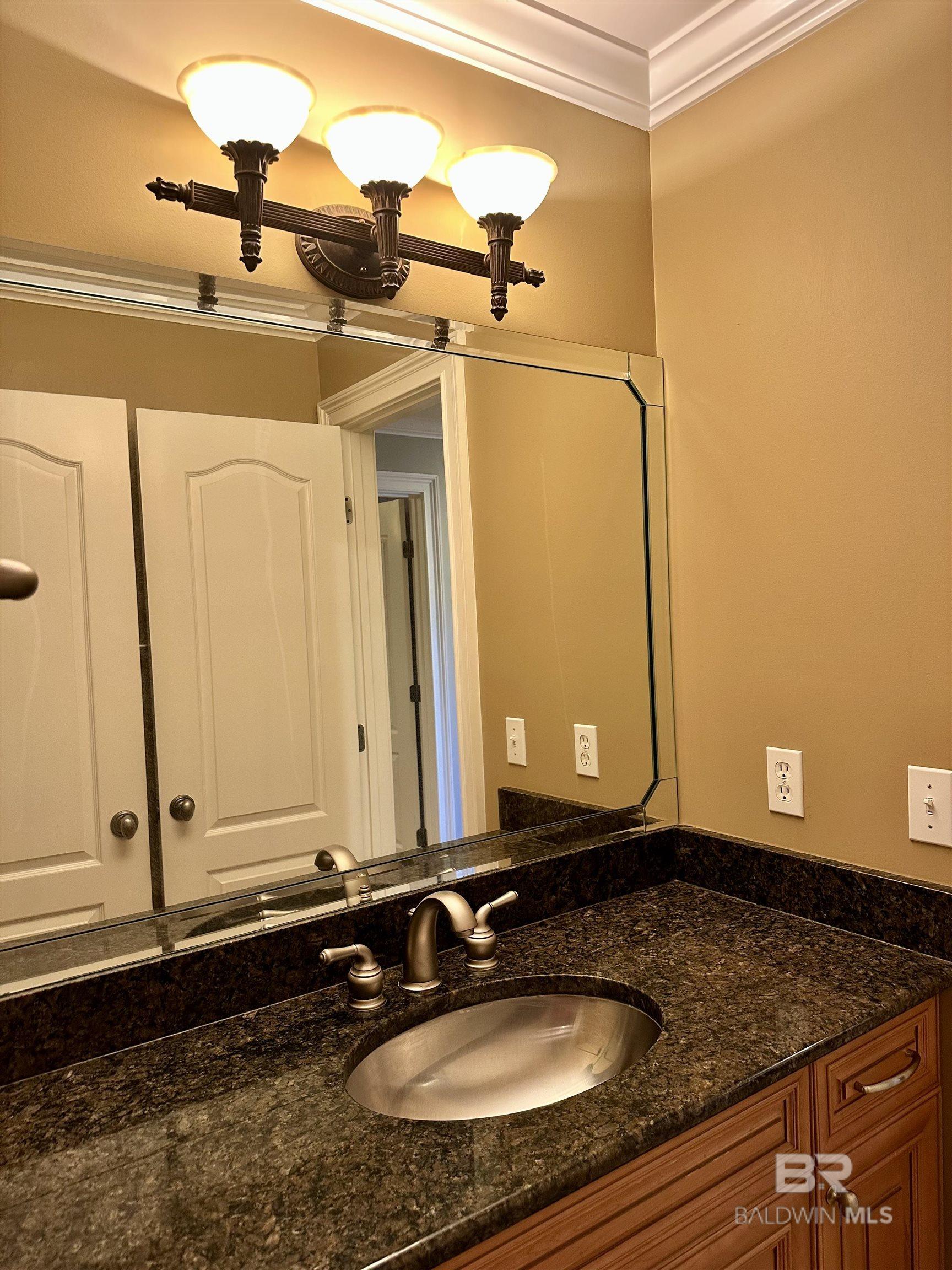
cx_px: 476
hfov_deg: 56.8
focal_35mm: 24
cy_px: 635
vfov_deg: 71.6
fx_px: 880
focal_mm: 6.86
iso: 200
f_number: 1.78
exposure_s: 1/60
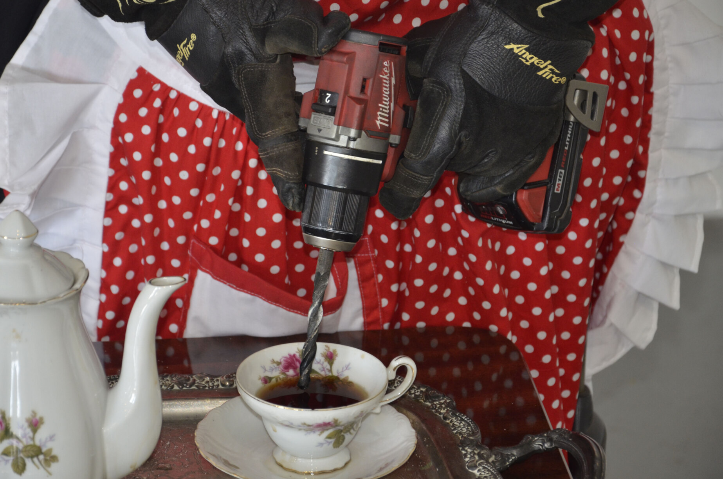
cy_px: 244
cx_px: 341
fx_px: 3419
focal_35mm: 171
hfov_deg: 12.1
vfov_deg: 8.0
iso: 640
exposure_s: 1/60
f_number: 5.6
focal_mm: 105
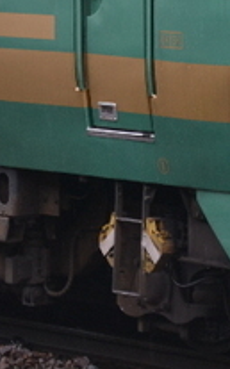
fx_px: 2854
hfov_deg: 4.6
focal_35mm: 284
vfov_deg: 7.4
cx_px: 351
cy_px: -42
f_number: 5.6
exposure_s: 1/125
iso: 280
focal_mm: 48
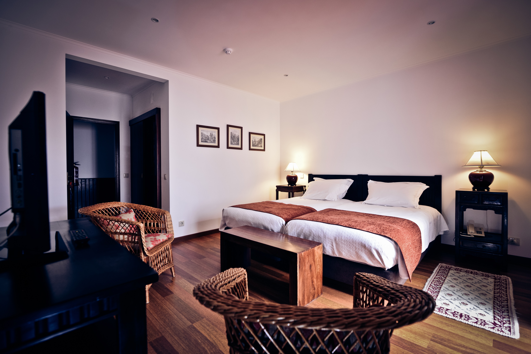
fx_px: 236
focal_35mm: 16
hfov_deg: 96.7
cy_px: 177
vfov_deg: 73.8
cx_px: 266
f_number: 11
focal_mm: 16
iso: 800
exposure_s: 1/40
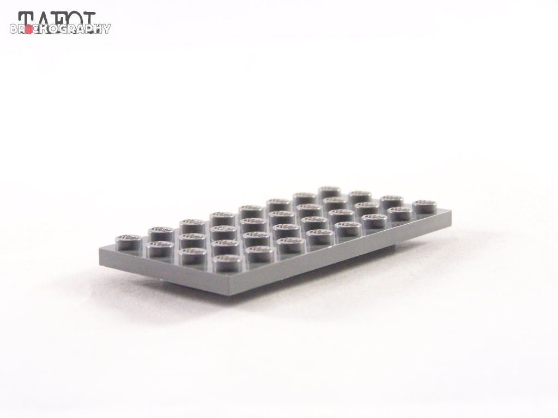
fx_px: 1322
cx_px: 279
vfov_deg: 18.0
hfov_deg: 23.8
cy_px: 209
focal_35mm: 82
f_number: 3.2
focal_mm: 13.7
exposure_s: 1/60
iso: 400
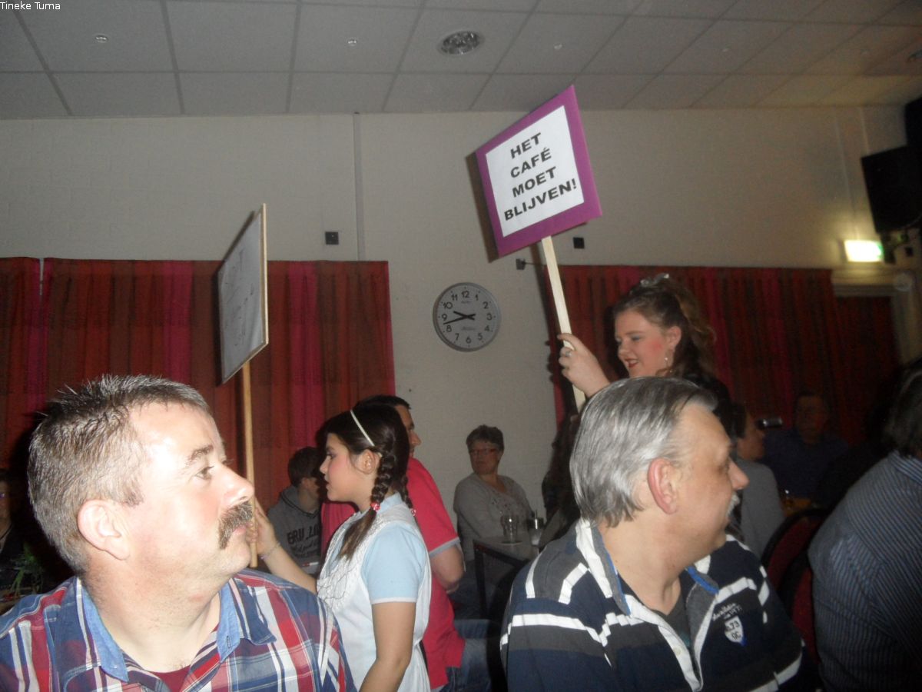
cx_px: 461
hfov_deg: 71.6
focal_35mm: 24
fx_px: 639
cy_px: 346
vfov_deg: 56.8
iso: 200
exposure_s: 1/30
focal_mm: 3.9
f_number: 3.2
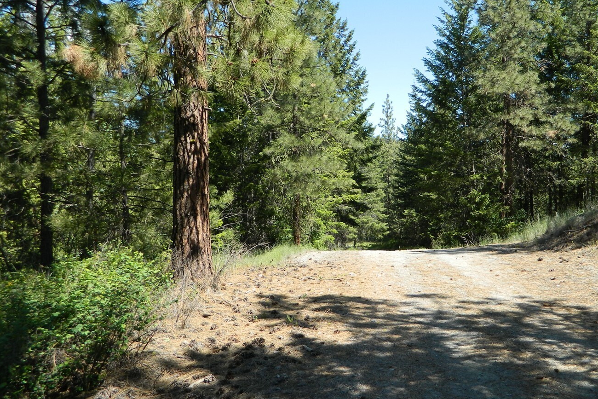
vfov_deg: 41.1
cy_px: 212
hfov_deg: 58.5
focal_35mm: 32
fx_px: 532
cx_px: 338
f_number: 3.1
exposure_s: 1/400
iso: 80
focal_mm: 4.5
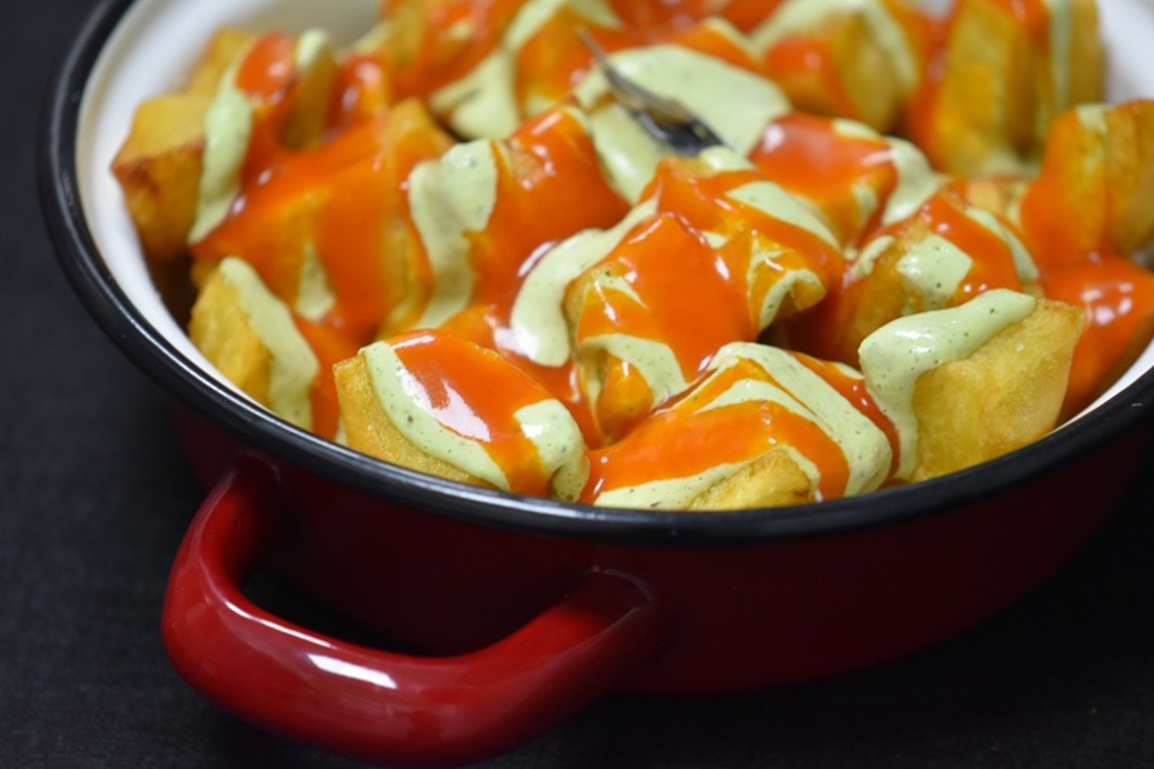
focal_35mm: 128
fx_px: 4087
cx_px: 577
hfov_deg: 16.1
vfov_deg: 10.8
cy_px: 384
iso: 1100
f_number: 3.8
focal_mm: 85
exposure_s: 1/125
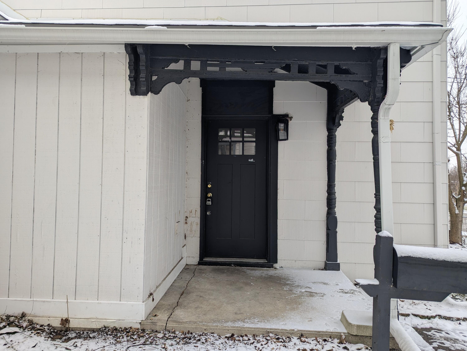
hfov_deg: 71.5
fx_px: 324
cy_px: 176
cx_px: 234
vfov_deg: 56.9
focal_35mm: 24
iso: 43
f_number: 1.85
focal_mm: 6.81
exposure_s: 1/57.3
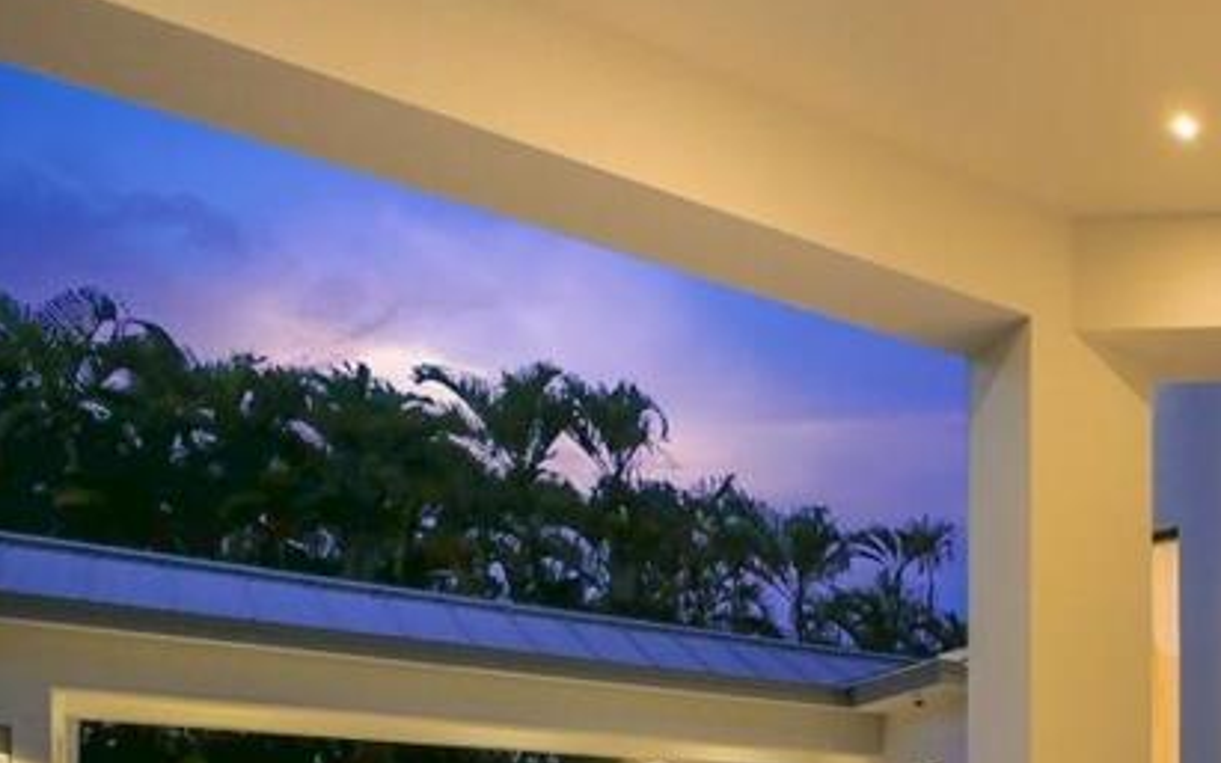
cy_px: 917
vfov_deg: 29.6
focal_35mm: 37
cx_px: 1420
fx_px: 1231
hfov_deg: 39.9
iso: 200
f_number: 4
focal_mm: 7
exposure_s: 1/13
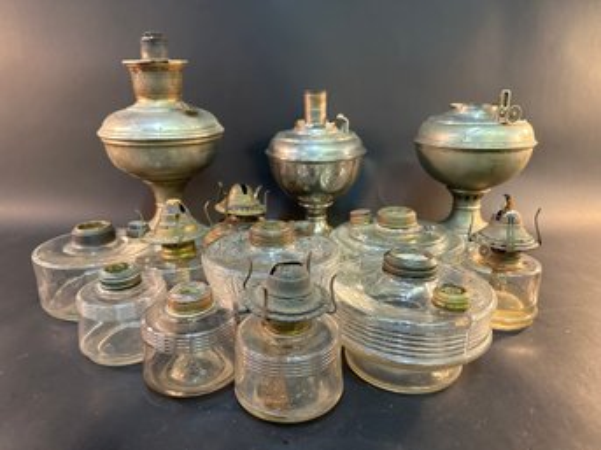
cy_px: 225
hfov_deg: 71.6
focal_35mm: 24
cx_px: 300
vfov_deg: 56.8
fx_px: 417
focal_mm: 6.86
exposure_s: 1/60
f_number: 1.78
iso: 500
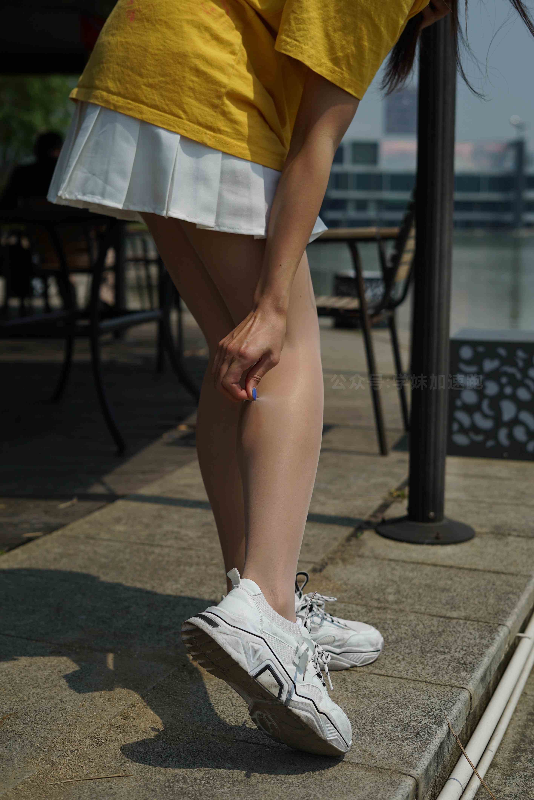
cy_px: 400
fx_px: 1111
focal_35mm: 50
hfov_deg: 27.0
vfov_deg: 39.6
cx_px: 267
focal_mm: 50
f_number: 4
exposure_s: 1/3200
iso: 100
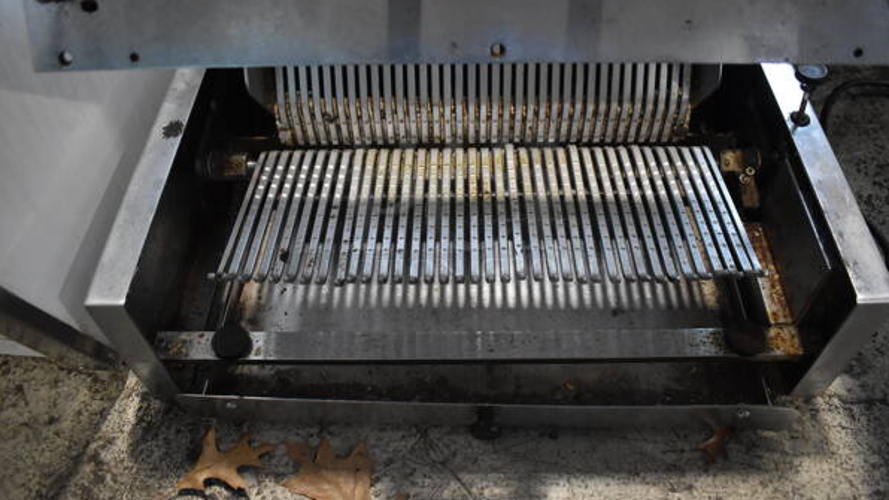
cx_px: 453
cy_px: 206
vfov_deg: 40.0
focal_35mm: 29
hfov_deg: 66.1
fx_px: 683
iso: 2200
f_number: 3.5
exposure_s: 1/125
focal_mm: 18
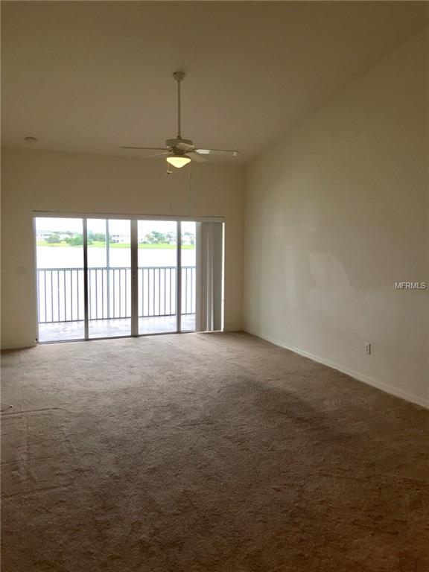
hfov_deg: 49.7
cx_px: 214
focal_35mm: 28
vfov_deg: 63.4
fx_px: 463
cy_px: 286
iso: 40
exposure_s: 1/120
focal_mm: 3.99
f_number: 1.8
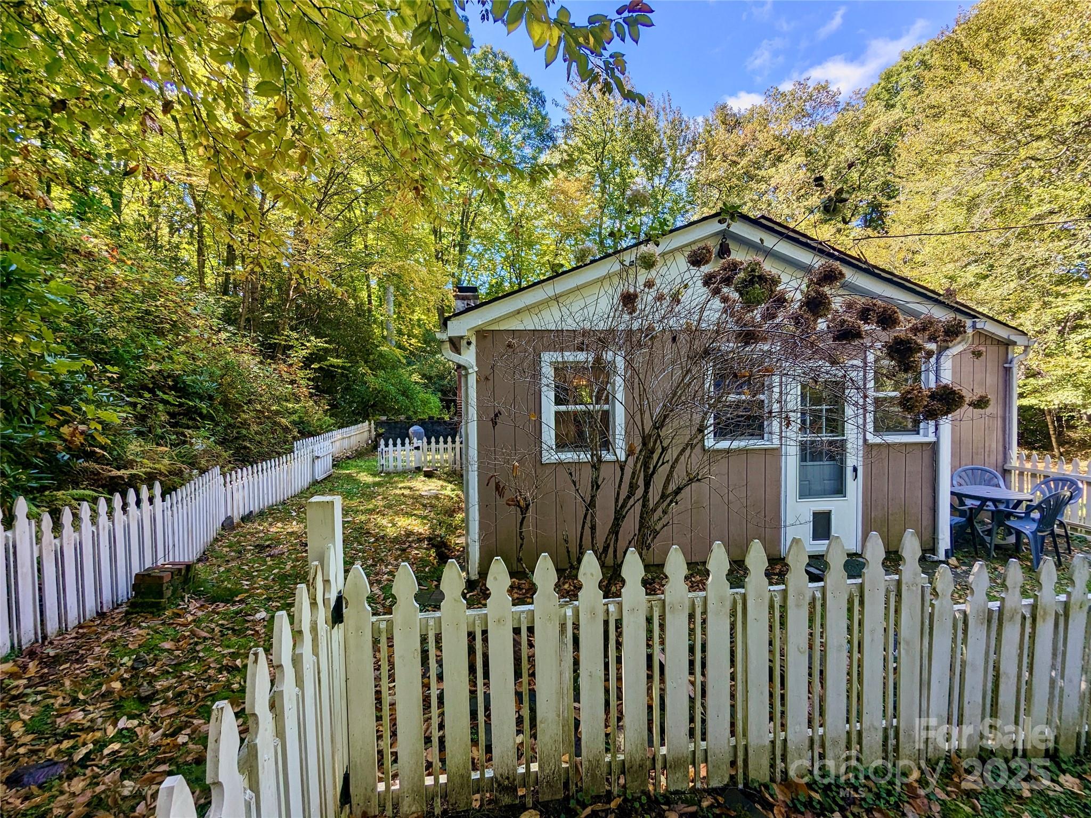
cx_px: 546
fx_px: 504
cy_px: 409
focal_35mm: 16
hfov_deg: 94.5
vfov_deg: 78.1
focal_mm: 2.35
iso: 33
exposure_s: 1/454
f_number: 2.2
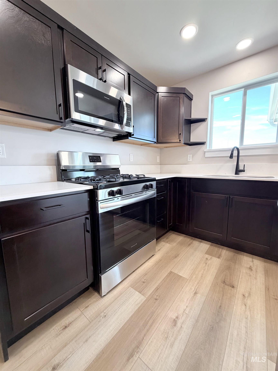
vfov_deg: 102.1
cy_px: 186
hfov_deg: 85.7
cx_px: 139
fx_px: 150
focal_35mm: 14
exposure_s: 1/120
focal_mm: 2.22
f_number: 2.2
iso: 200
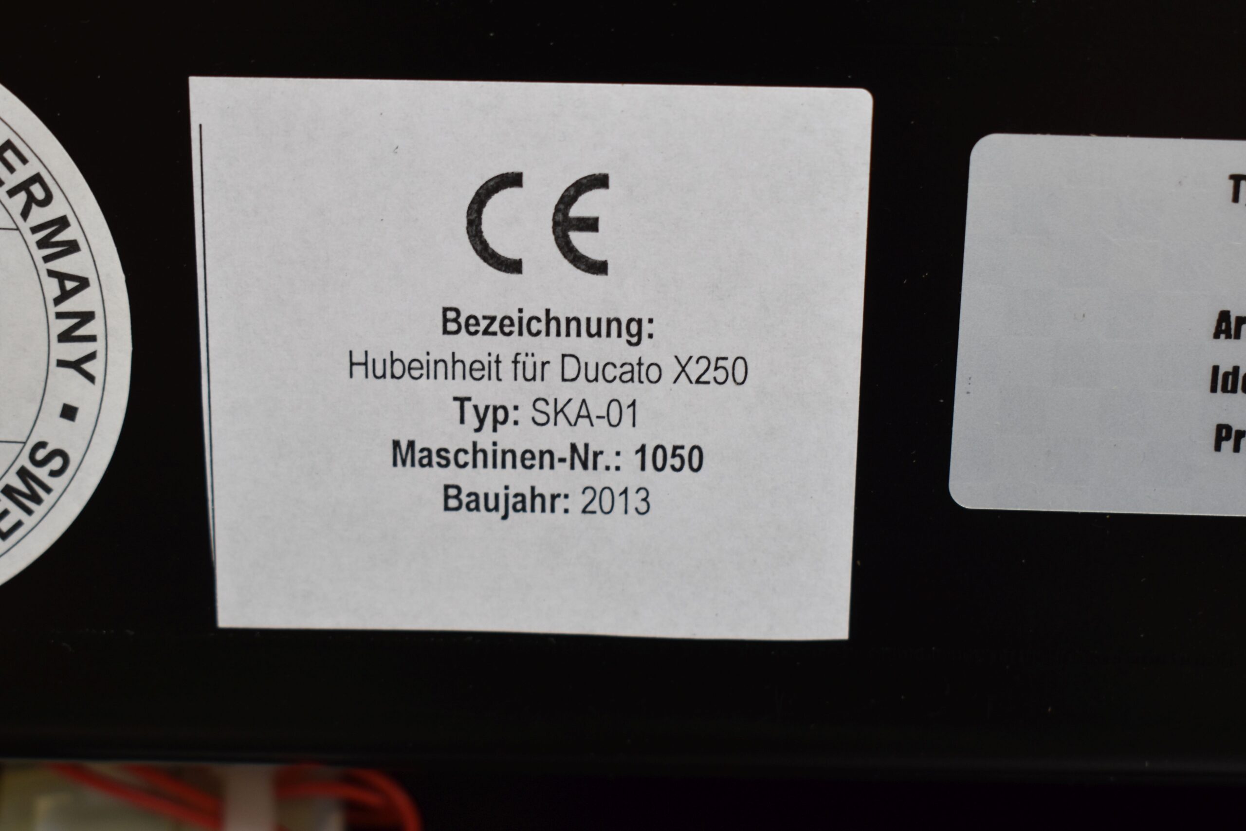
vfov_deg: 22.6
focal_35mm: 60
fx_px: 2077
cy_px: 416
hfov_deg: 33.4
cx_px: 623
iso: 400
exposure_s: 1/60
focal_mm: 40
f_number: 5.6
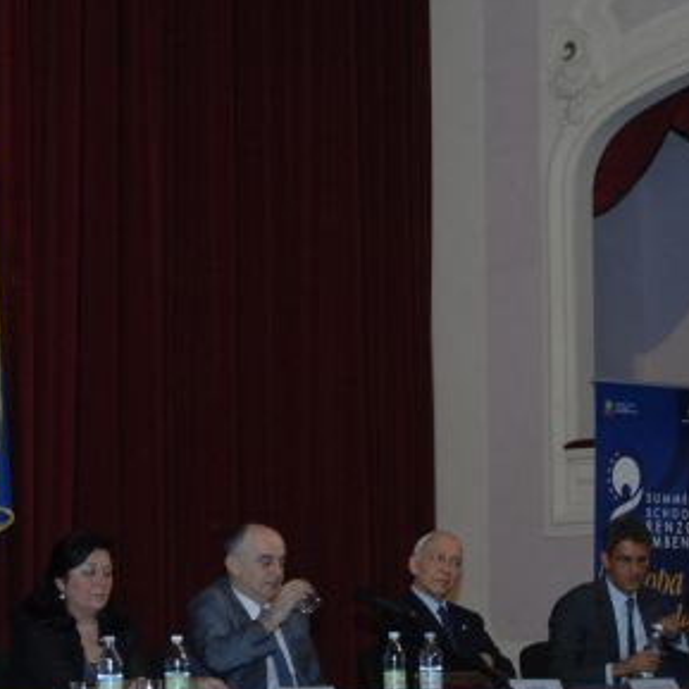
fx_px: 2319
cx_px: 286
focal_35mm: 103
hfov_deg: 16.9
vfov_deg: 16.8
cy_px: 551
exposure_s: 1/60
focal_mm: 26
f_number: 5.6
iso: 400
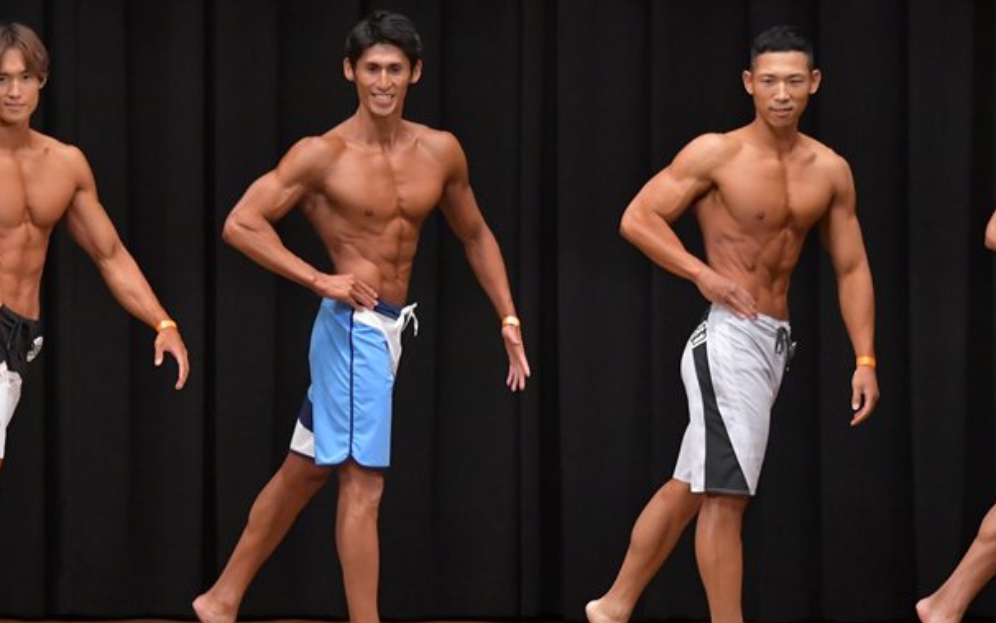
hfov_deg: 8.0
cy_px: 353
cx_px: 403
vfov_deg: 5.0
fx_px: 7140
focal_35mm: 263
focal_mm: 135
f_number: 5.6
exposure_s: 1/400
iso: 6400
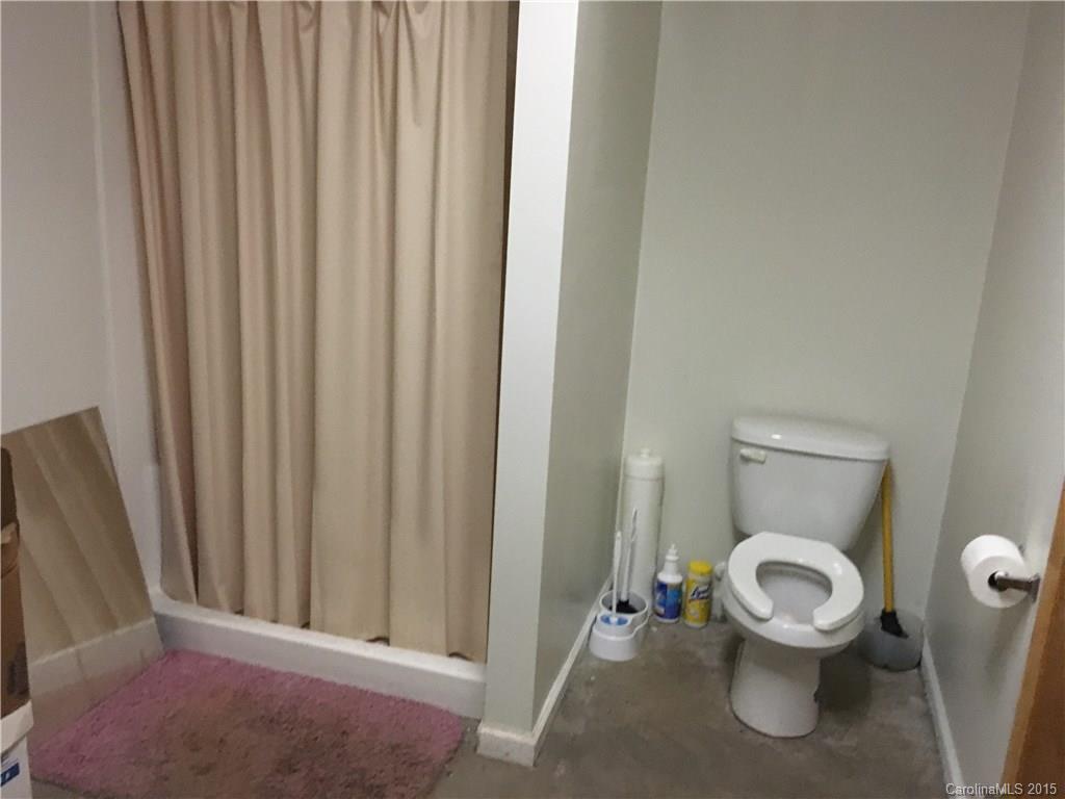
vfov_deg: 48.2
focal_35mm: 29
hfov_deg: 61.7
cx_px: 532
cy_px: 400
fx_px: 892
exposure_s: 1/15
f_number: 2.2
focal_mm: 4.15
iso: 250
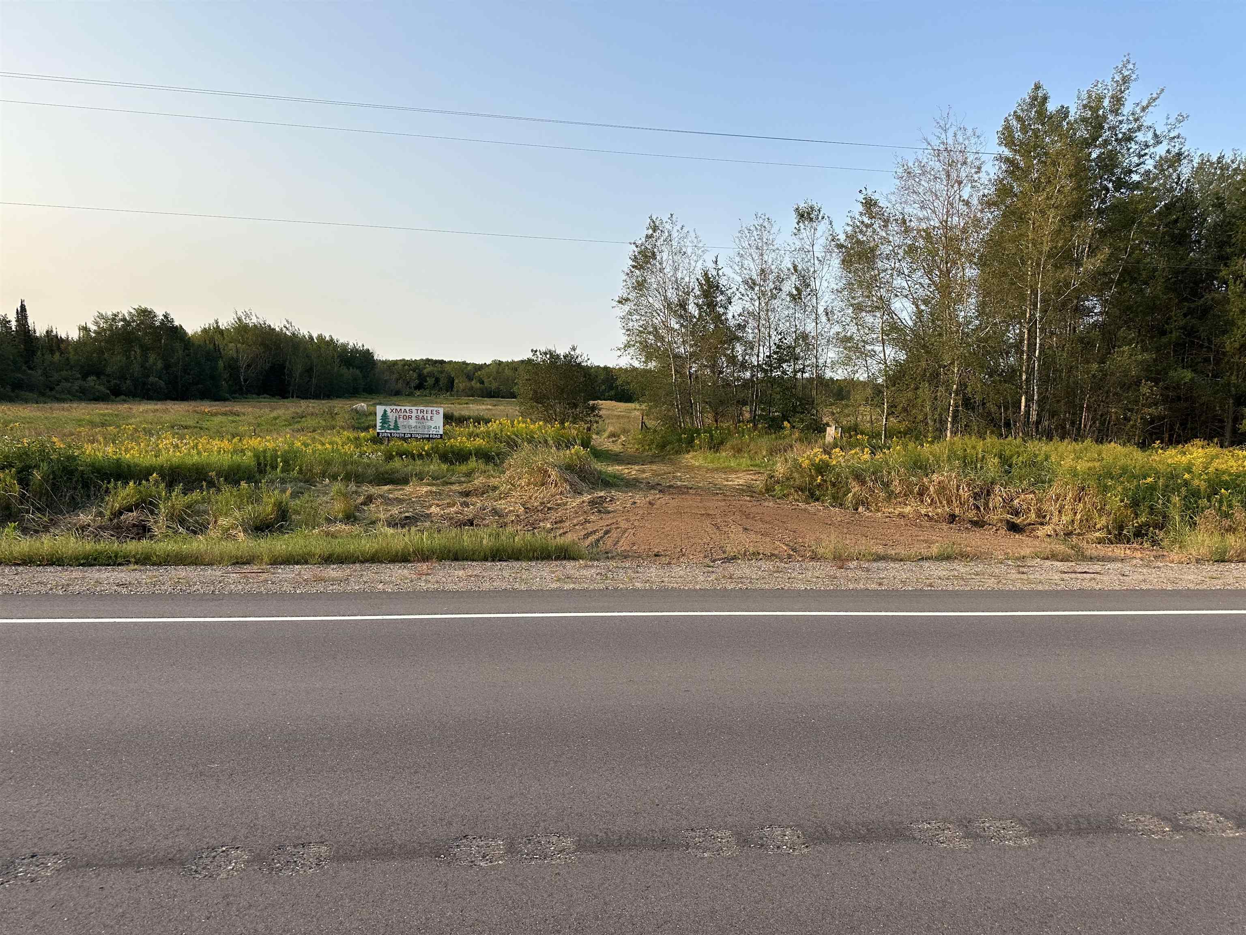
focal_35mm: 24
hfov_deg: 71.6
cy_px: 468
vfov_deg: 56.8
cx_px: 623
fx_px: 864
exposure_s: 1/1751
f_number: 1.78
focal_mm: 6.86
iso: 80
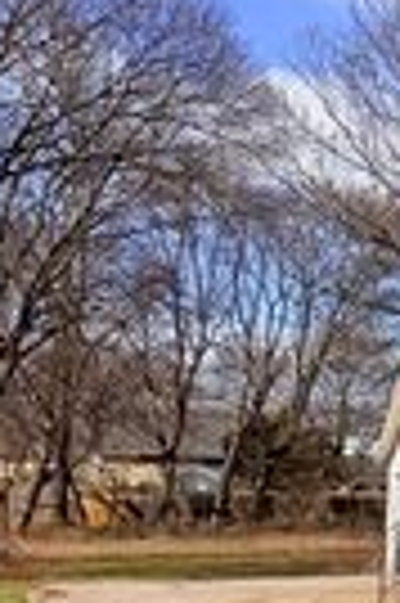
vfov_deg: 21.9
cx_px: 1011
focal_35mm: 93
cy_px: 290
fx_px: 1554
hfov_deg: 11.6
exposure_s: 1/11905
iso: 80
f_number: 1.78
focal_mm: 6.76
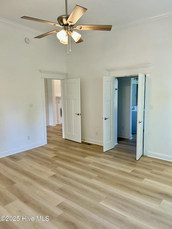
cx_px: 86
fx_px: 172
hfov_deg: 53.1
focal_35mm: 26
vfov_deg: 67.3
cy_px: 114
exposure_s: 1/120
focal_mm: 5.7
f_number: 1.5
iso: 125
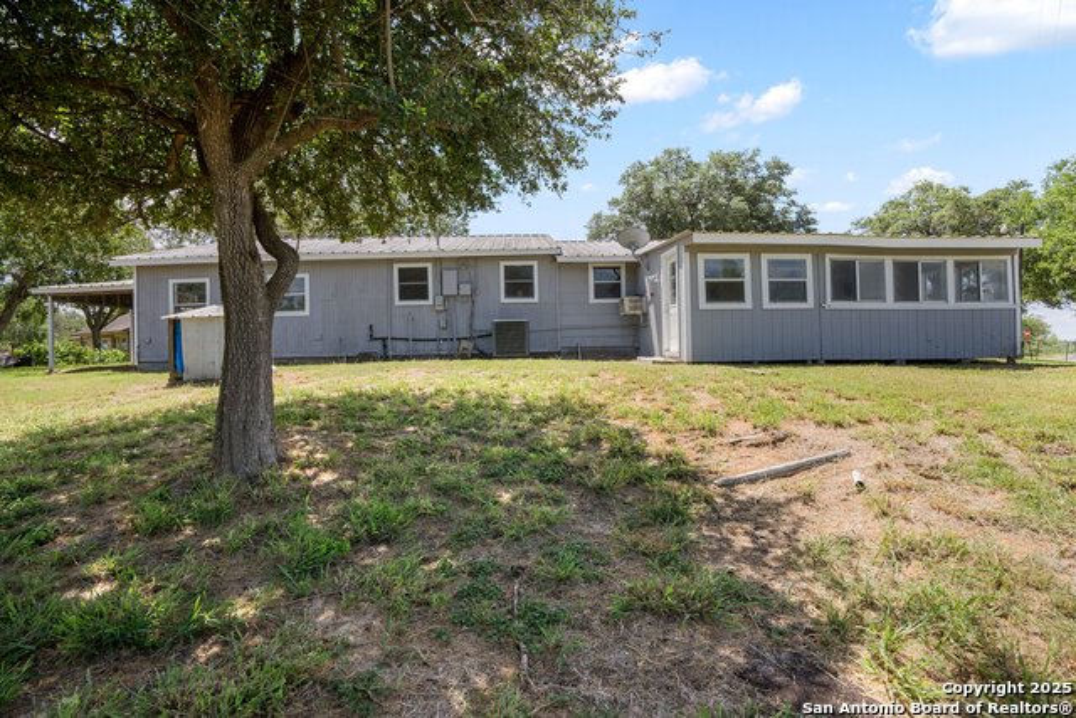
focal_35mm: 16
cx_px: 538
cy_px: 359
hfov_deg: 96.7
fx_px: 478
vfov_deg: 73.8
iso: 80
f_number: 8
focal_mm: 16
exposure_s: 1/125
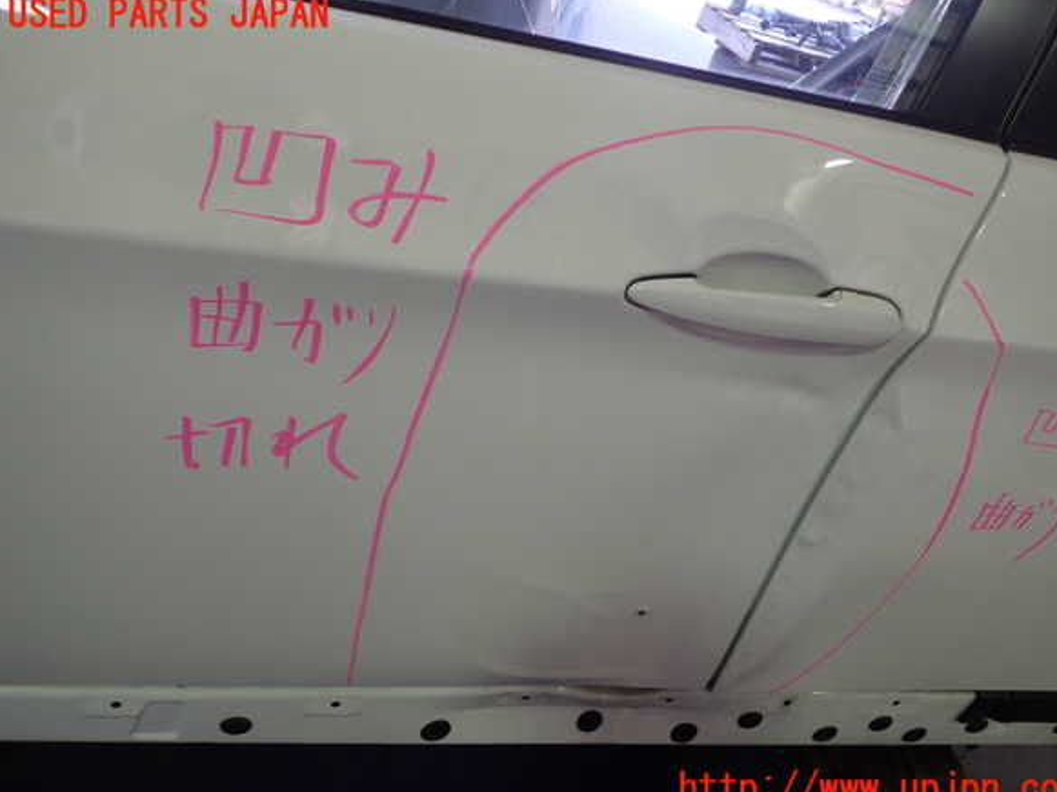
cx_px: 544
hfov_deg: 58.4
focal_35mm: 31
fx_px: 946
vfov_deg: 45.4
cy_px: 402
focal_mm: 5.4
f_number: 2.3
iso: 200
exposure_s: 1/60
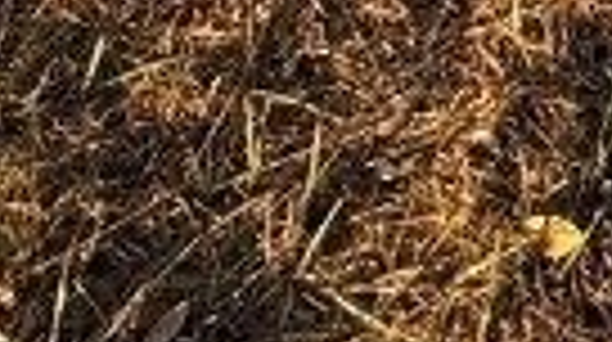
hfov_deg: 15.6
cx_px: 1148
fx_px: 1863
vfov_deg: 6.2
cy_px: -1372
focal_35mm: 115
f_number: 2.2
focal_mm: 2.22
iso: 50
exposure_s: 1/285
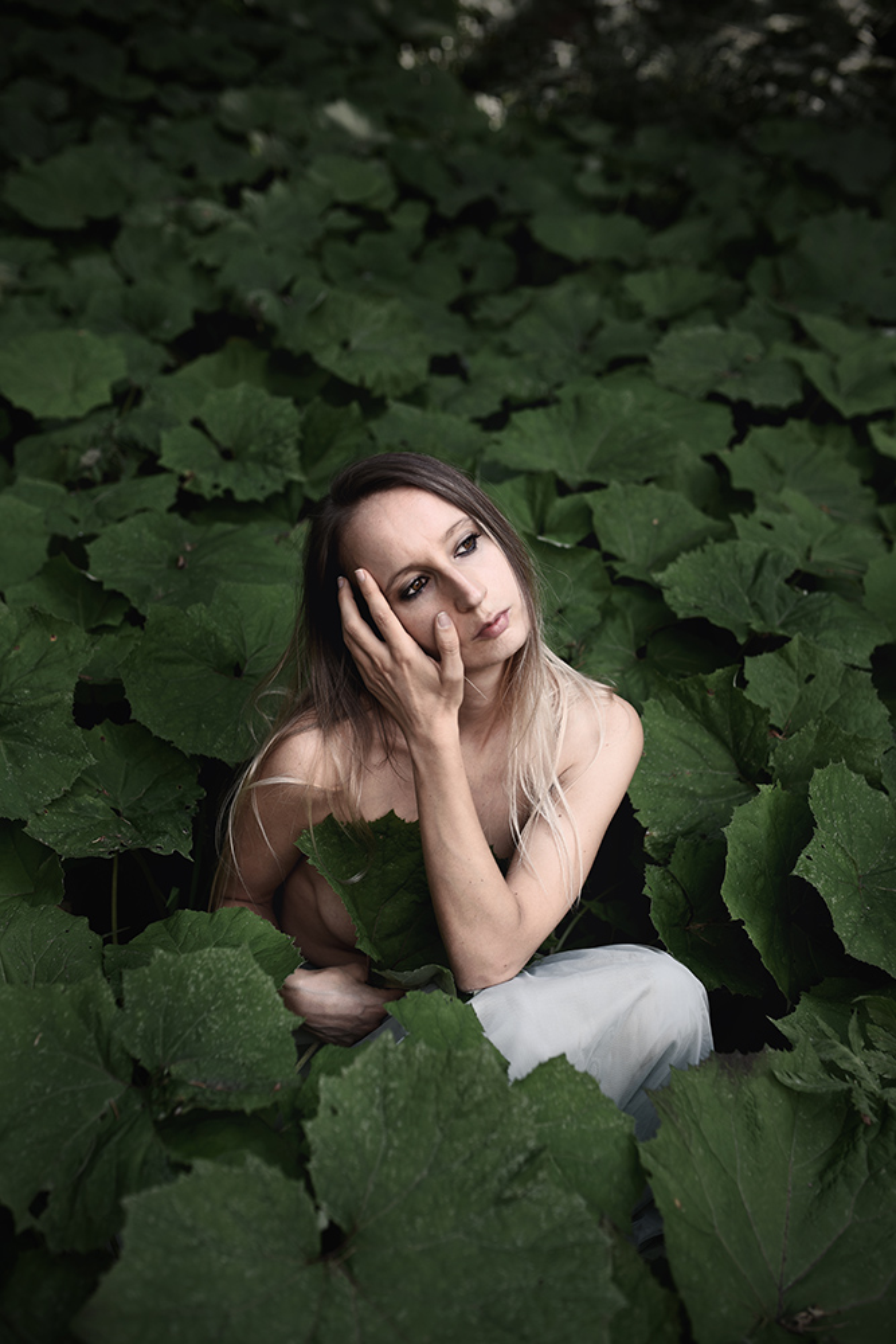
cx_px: 448
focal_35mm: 35
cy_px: 672
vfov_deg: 54.4
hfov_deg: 37.9
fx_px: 1306
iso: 200
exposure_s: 1/400
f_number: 2.5
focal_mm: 35
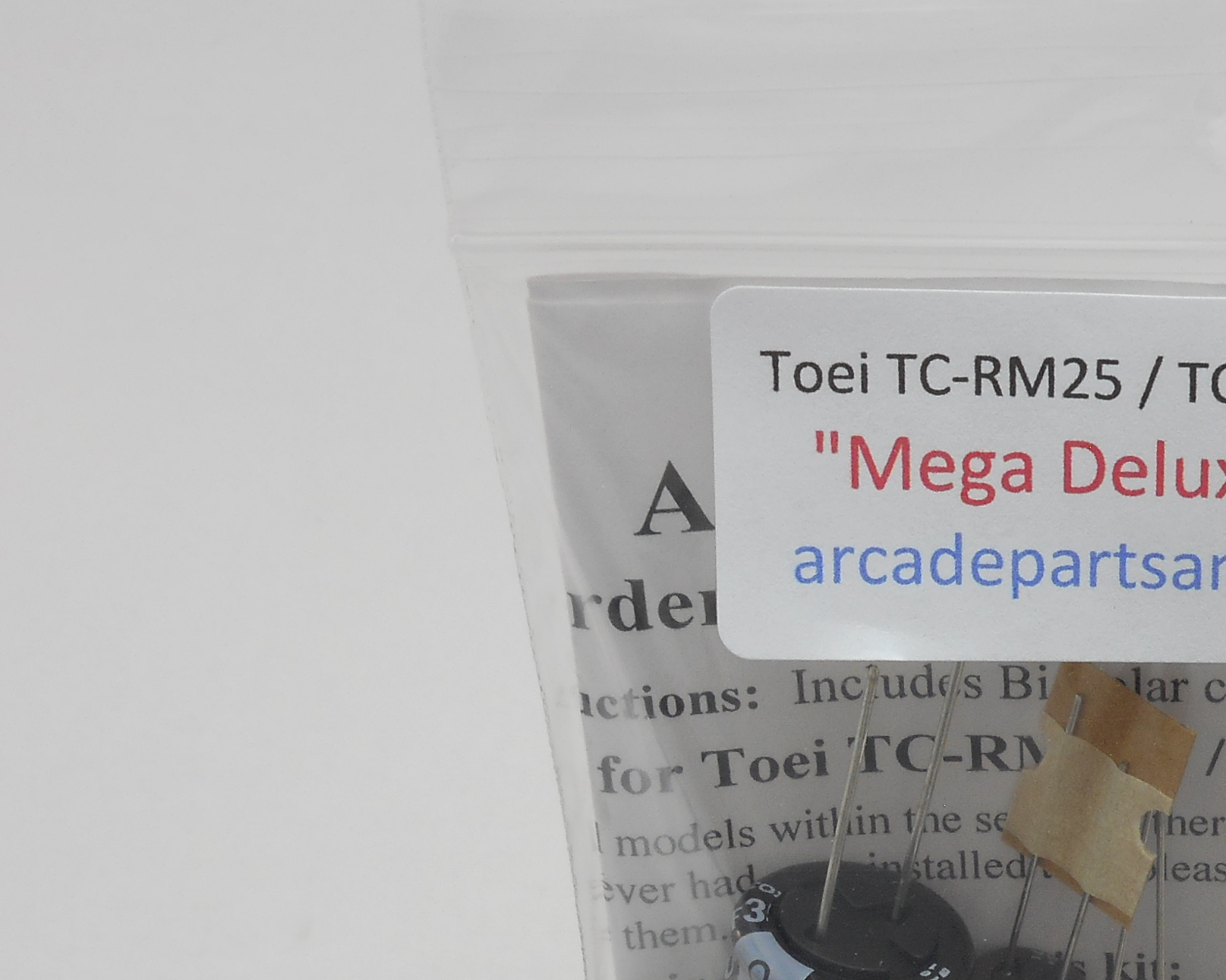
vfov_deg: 15.6
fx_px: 3520
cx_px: 1127
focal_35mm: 97
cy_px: 954
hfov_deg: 19.4
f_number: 4.7
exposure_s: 1/30
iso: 110
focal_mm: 7.9
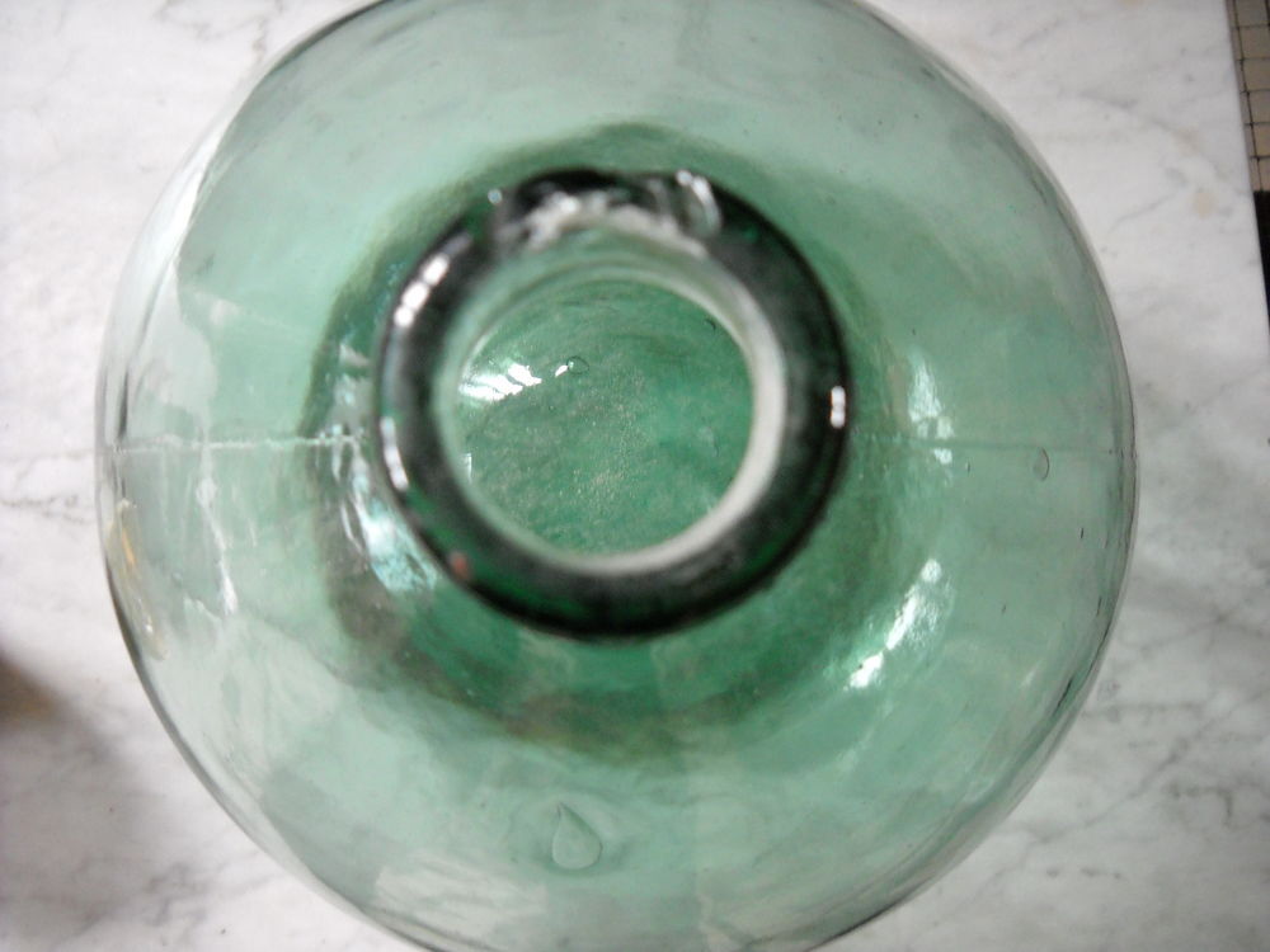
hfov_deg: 45.8
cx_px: 635
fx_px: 1504
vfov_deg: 35.1
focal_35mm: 41
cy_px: 476
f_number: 3.1
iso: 400
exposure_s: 1/10
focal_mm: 6.72
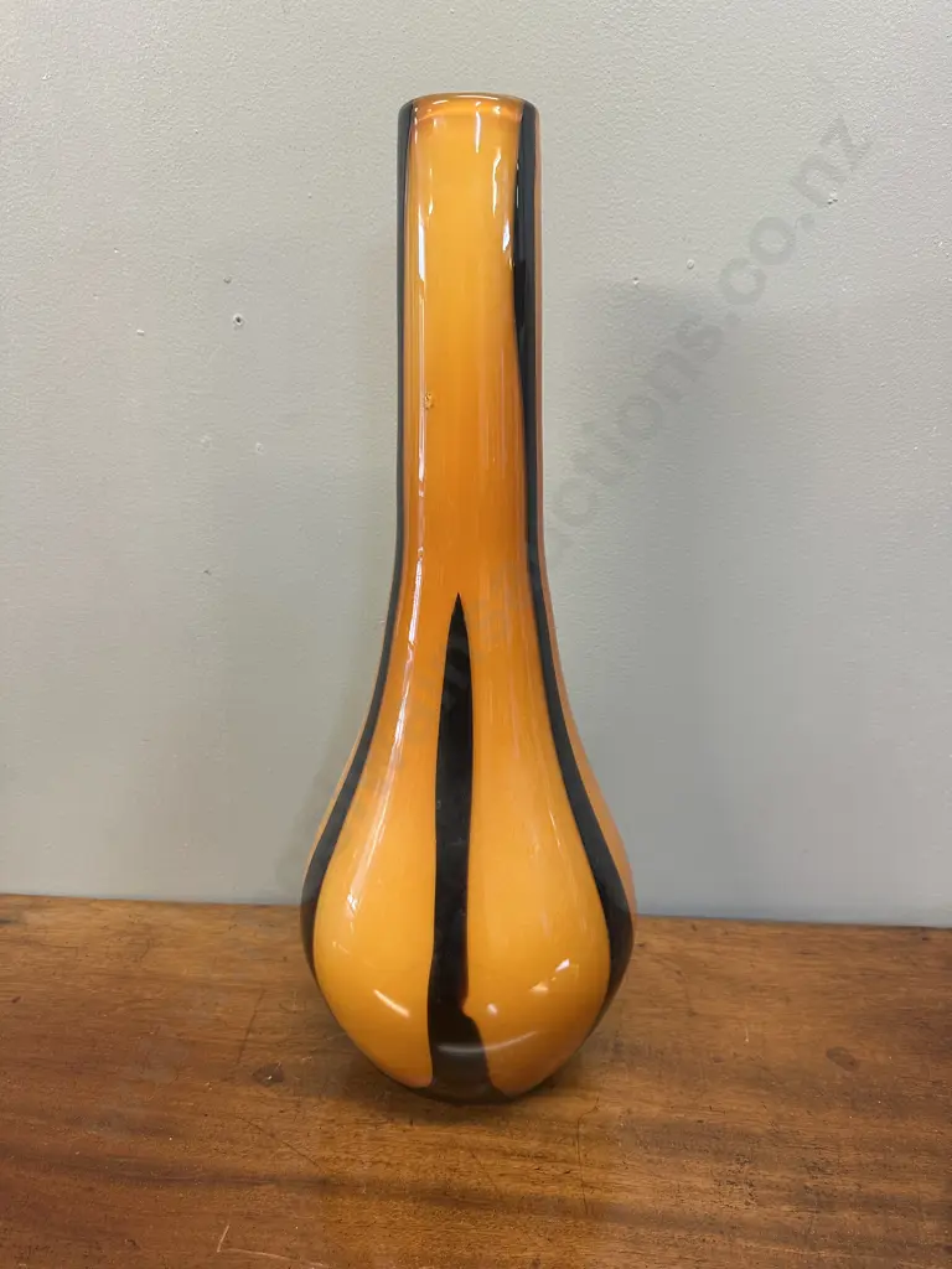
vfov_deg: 71.6
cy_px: 634
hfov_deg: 56.8
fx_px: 880
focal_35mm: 24
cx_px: 476
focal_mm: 6.86
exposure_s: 1/50
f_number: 1.78
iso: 200
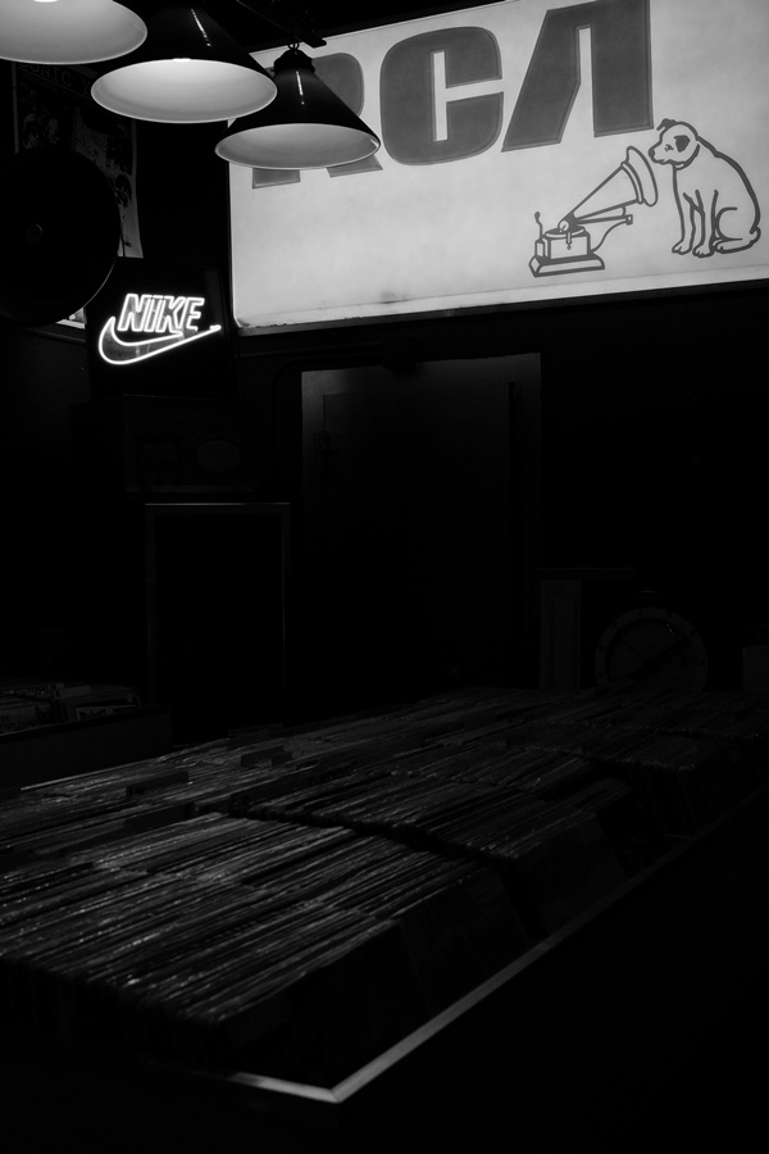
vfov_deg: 47.4
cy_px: 577
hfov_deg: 32.6
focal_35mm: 41
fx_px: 1314
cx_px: 384
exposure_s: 1/280
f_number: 6.4
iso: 800
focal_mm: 27
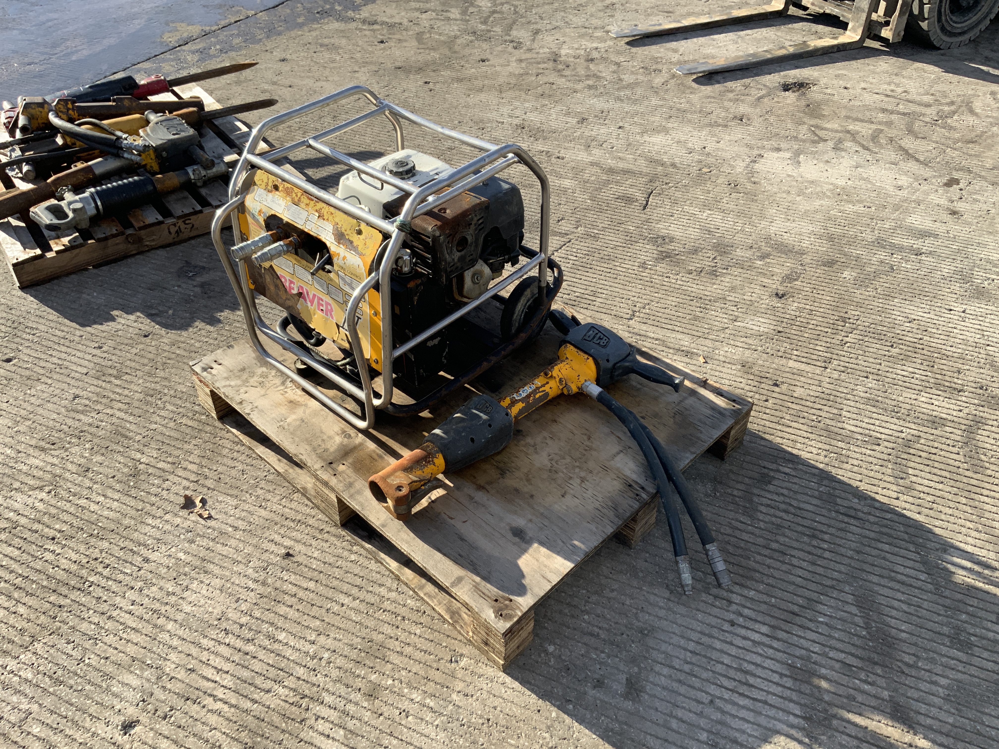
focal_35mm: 29
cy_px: 374
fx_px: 837
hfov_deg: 61.7
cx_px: 500
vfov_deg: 48.2
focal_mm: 3
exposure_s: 1/770
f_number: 1.8
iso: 16
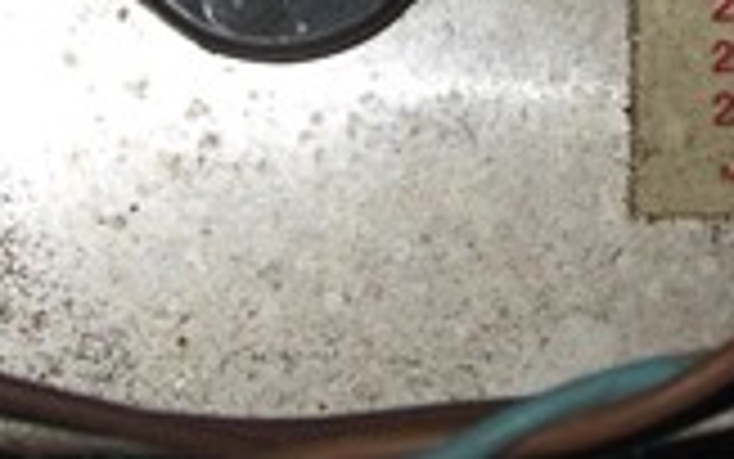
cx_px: 329
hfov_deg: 16.7
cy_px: -207
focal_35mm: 125
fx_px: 2501
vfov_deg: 10.2
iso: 125
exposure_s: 1/30
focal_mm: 7.7
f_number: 7.5
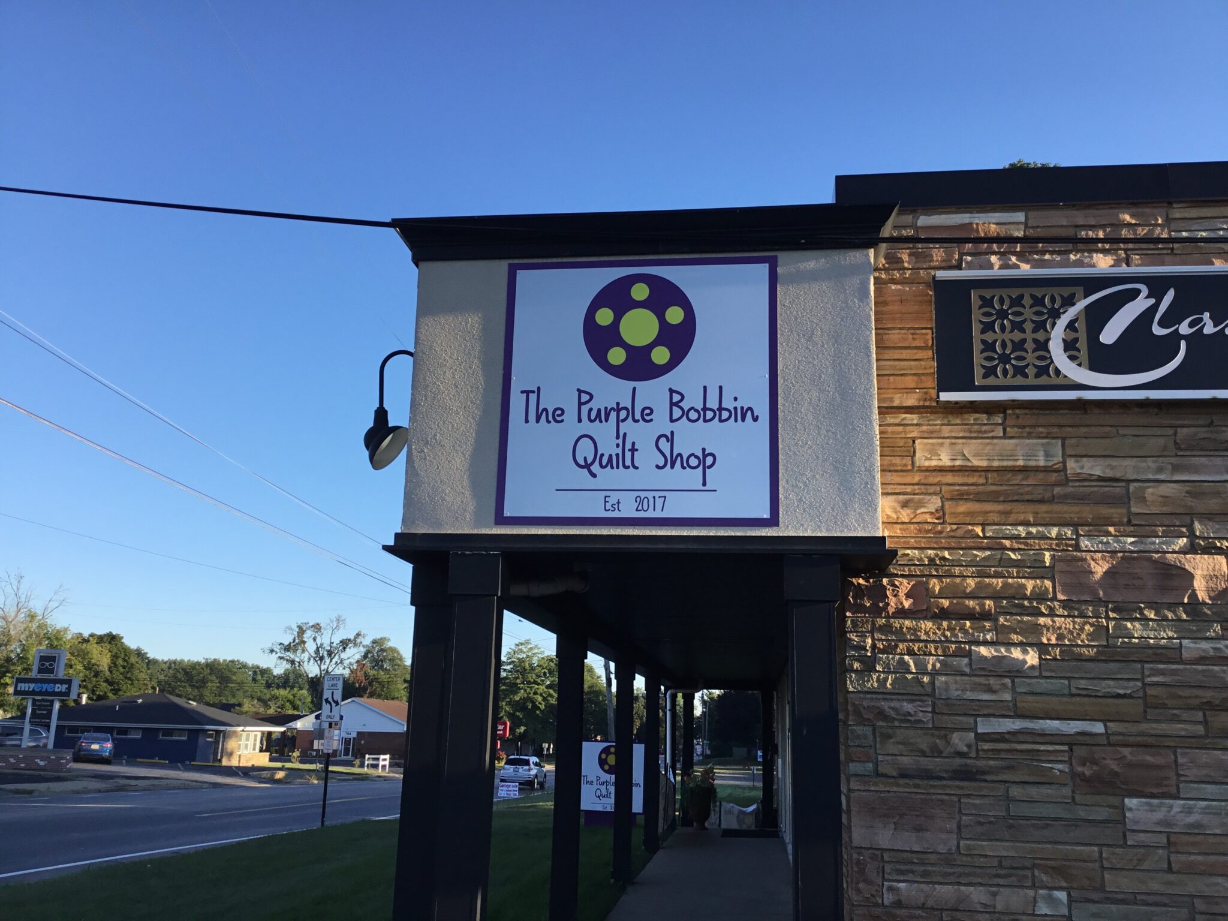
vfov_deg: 45.4
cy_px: 460
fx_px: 1100
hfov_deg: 58.4
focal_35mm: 31
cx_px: 614
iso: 25
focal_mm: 3.3
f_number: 2.4
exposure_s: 1/468
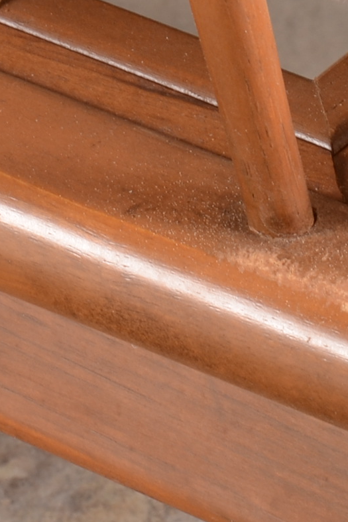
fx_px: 7130
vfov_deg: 4.2
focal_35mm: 492
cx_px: 157
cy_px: -139
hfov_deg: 2.8
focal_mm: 70
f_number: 10
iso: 160
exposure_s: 1/80
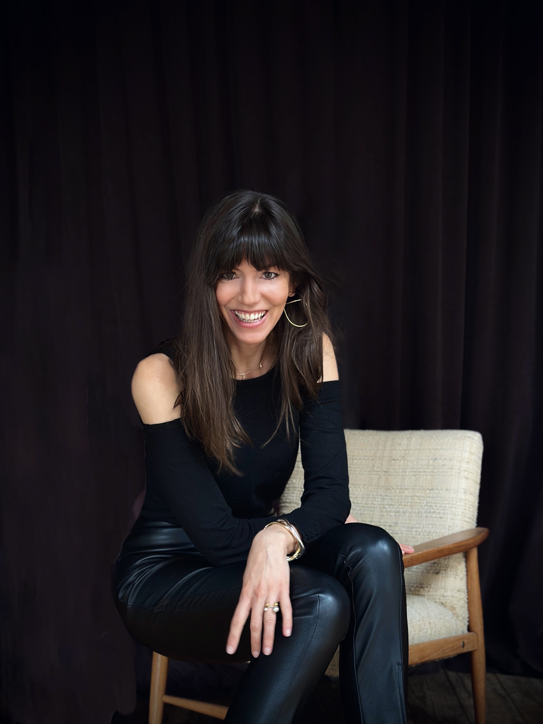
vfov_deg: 39.7
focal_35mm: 48
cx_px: 272
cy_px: 362
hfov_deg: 30.3
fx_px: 1004
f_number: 1.8
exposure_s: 1/60
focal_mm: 6.86
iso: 125
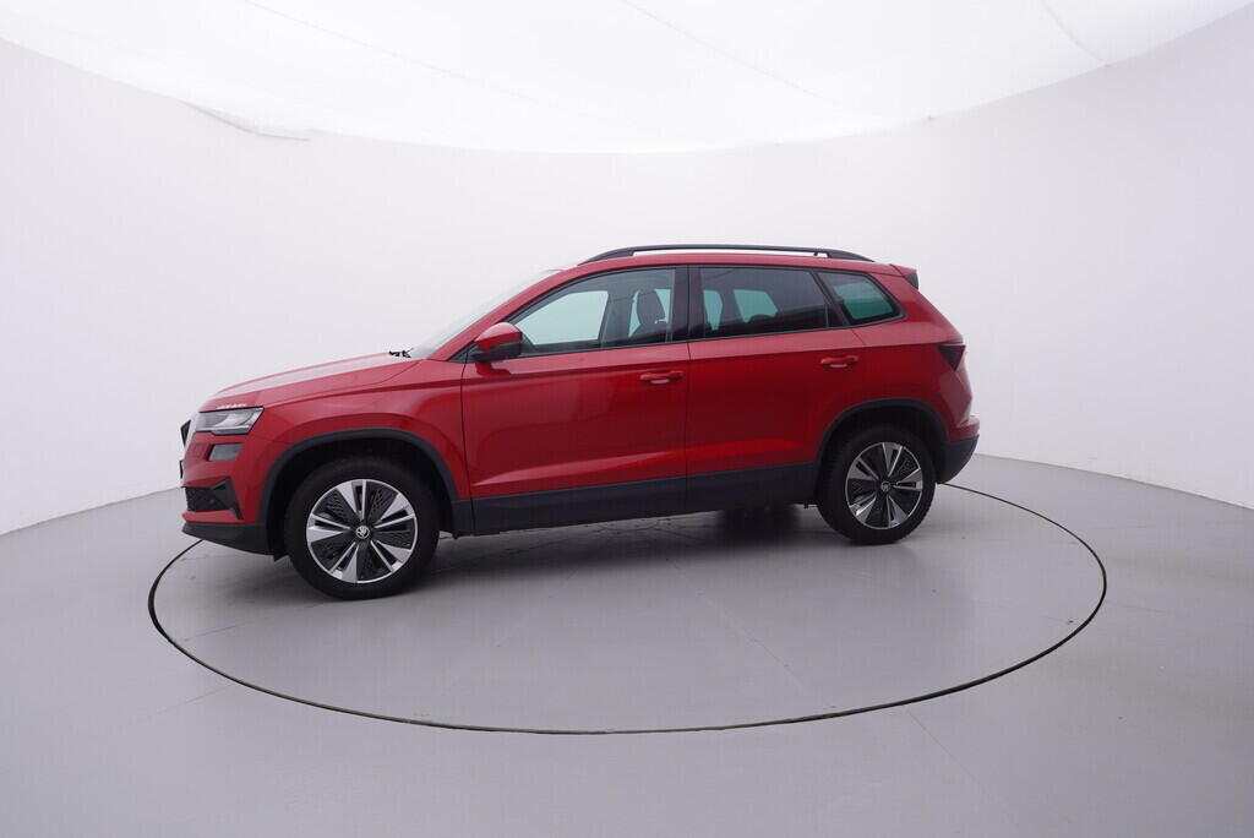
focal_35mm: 22
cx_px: 627
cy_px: 419
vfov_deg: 56.2
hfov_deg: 77.3
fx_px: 784
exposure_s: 1/80
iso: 200
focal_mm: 15
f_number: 5
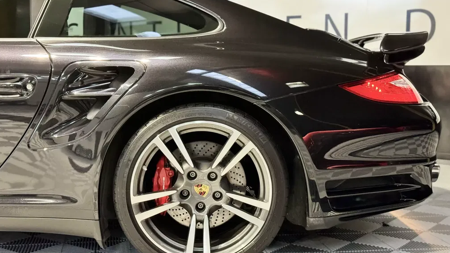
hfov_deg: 39.2
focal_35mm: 53
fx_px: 632
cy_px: 127
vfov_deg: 22.6
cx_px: 225
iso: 640
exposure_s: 1/25
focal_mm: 6.86
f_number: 1.78
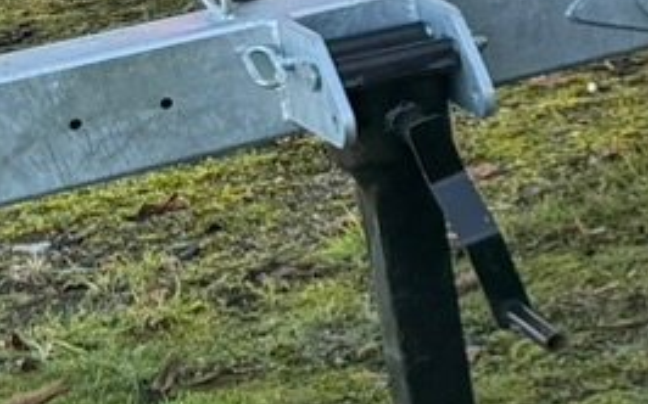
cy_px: -156
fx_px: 3460
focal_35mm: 196
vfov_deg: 6.6
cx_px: 2448
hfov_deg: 7.8
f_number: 1.78
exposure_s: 1/539
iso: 100
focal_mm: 6.76
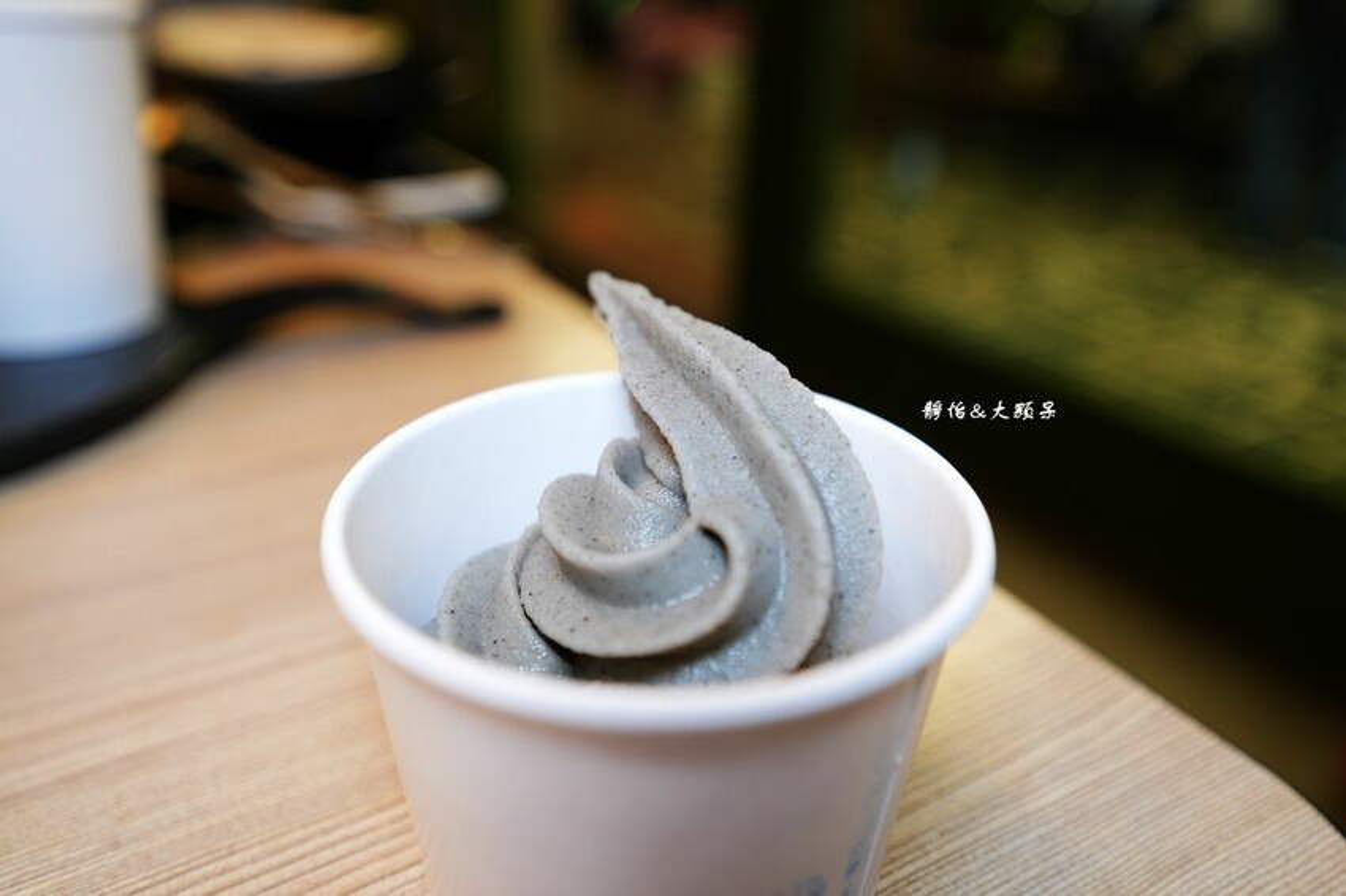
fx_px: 1046
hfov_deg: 65.5
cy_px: 448
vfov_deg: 46.4
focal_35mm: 28
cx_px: 673
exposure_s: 1/40
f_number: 3.2
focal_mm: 28
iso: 400
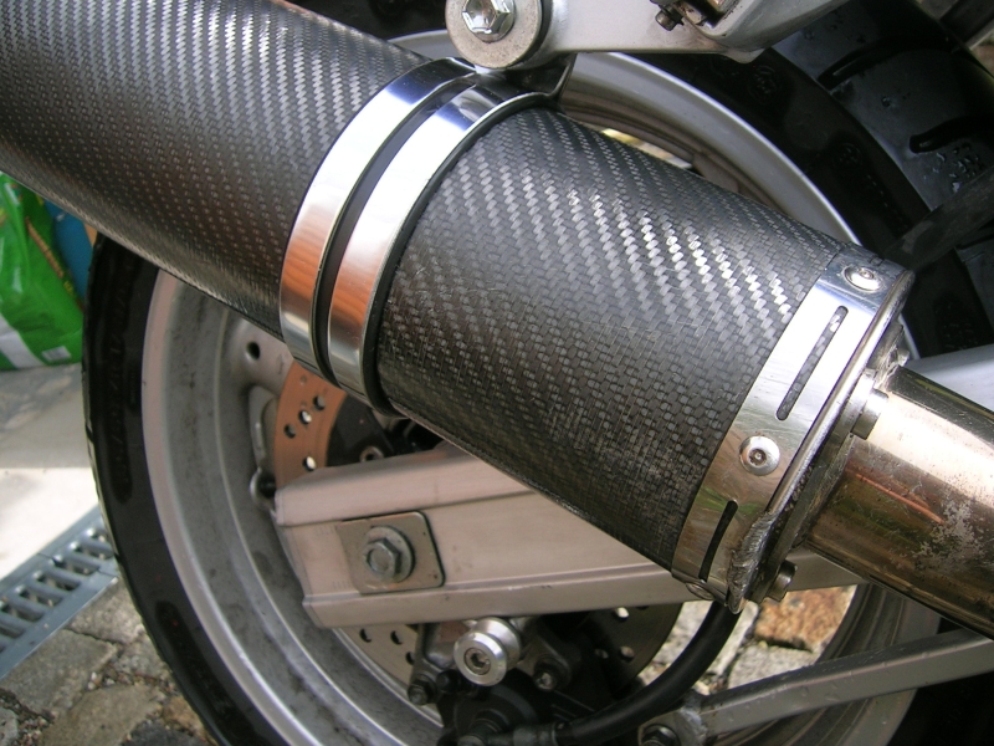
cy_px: 373
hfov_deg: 52.6
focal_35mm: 35
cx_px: 497
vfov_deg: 40.7
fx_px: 1005
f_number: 2.8
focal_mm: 5.4
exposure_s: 1/241
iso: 50
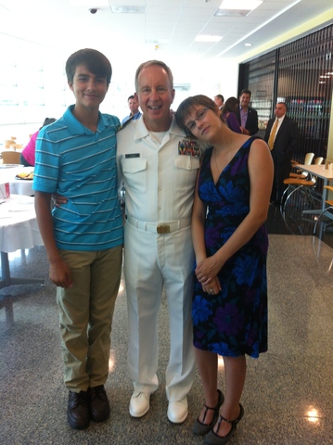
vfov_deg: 52.7
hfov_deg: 40.6
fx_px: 450
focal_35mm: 35
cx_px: 166
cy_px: 222
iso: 100
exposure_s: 1/15
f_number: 2.8
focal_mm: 3.85
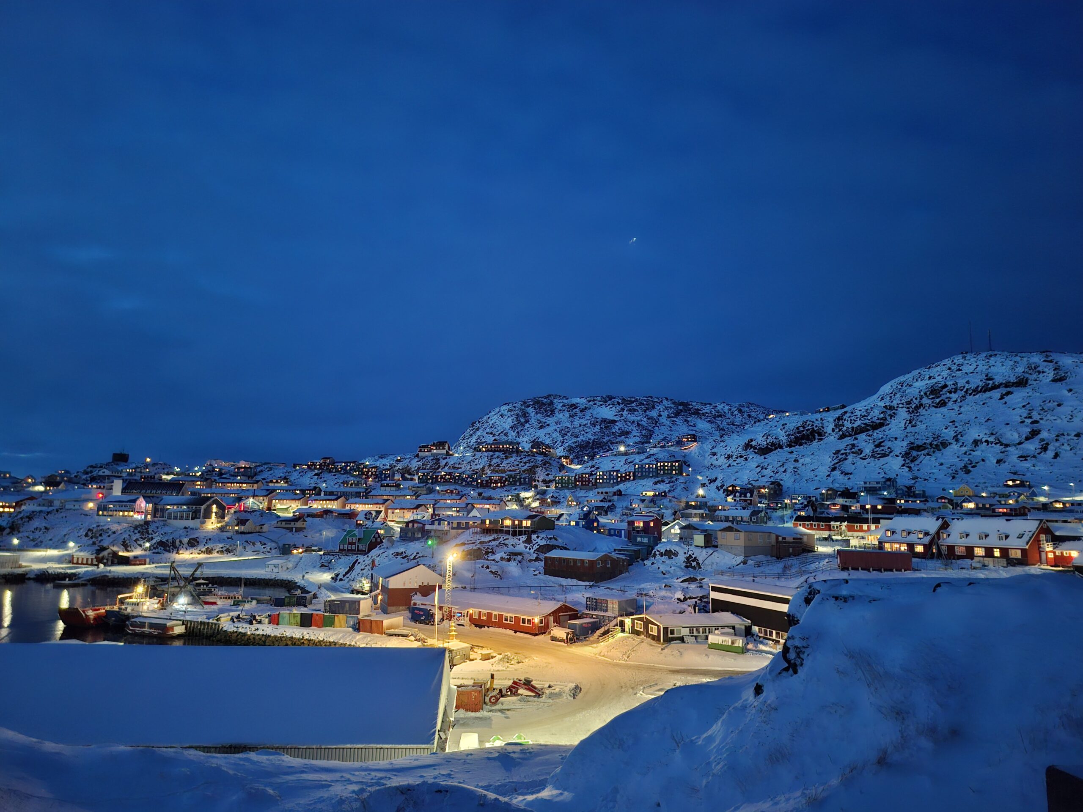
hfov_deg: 73.9
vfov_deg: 58.9
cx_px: 542
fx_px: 720
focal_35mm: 23
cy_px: 406
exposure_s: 1/14
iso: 1250
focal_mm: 5.54
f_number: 1.8
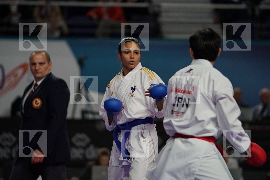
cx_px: 135
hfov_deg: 7.4
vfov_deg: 4.9
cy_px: 90
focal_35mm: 279
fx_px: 2092
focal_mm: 186
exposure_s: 1/1000
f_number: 2.8
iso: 800
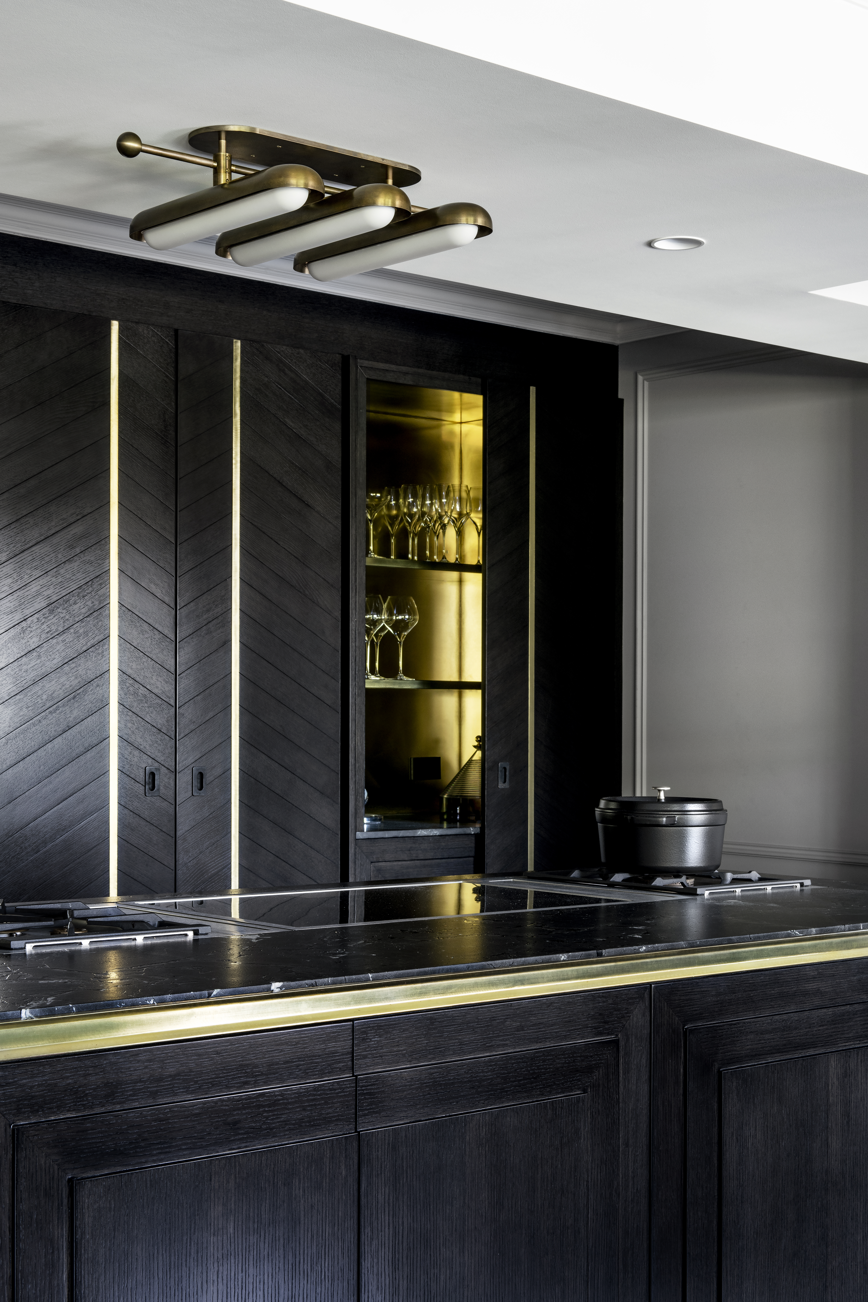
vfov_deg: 38.2
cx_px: 434
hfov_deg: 26.0
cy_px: 651
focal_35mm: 52
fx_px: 1881
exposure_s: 5
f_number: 13
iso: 200
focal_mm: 52
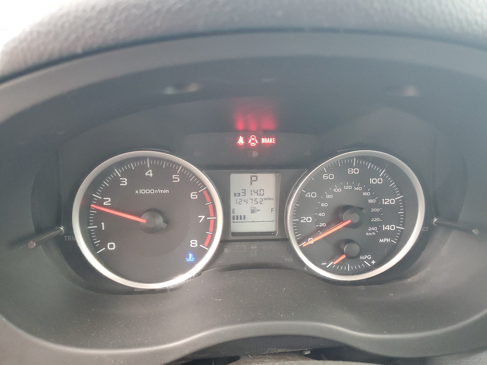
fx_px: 366
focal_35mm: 26
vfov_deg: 53.1
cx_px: 244
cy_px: 182
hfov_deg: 67.3
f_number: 1.5
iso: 234
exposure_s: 1/60.2
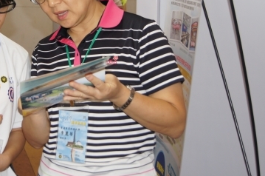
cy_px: 40
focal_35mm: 88
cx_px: 58
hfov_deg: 22.9
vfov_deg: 15.4
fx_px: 645
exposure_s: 1/60
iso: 640
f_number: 5
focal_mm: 35
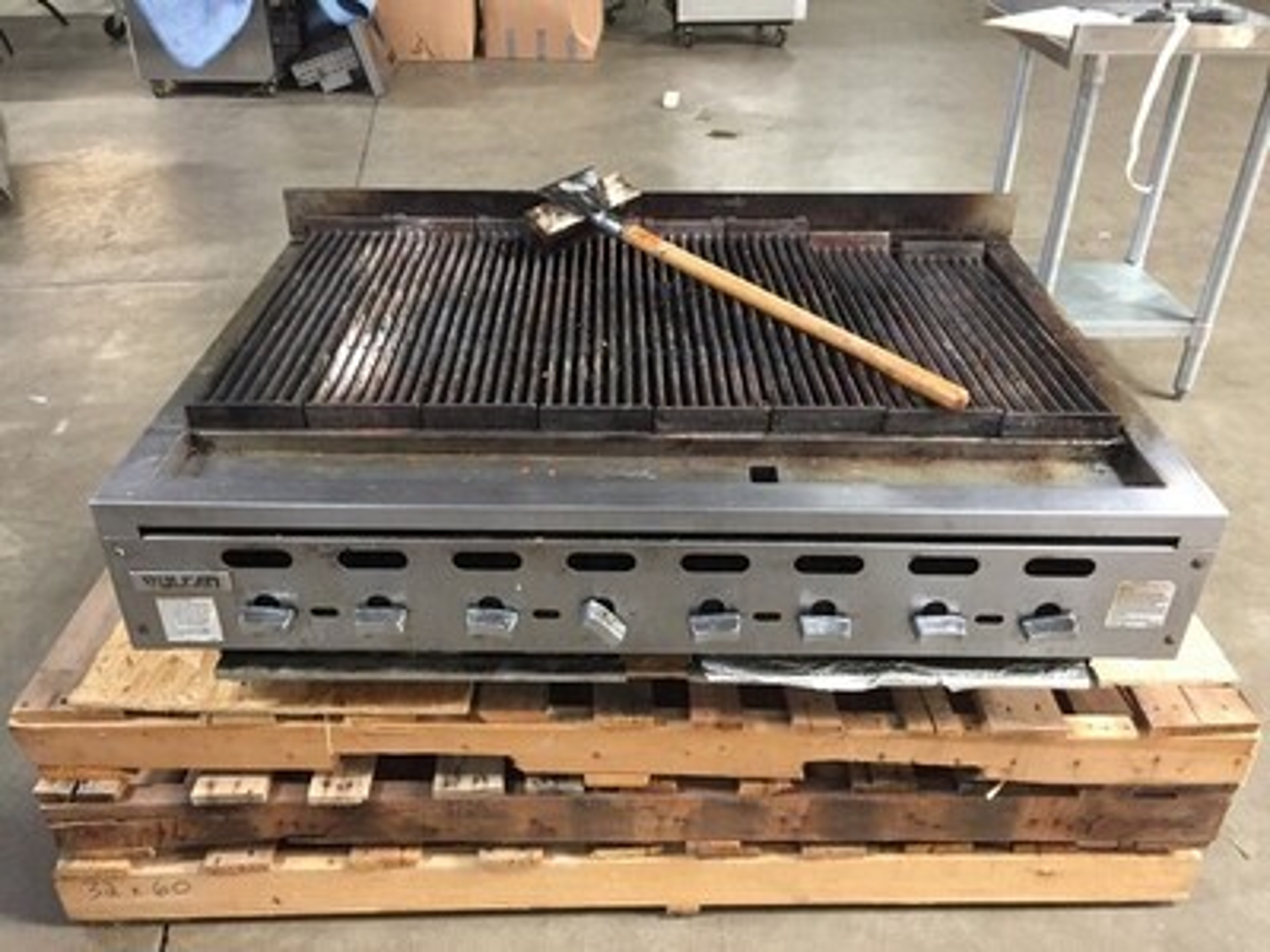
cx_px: 635
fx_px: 1064
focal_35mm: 29
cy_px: 476
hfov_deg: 61.7
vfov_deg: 48.2
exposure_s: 1/20
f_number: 2.2
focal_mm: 4.15
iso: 250
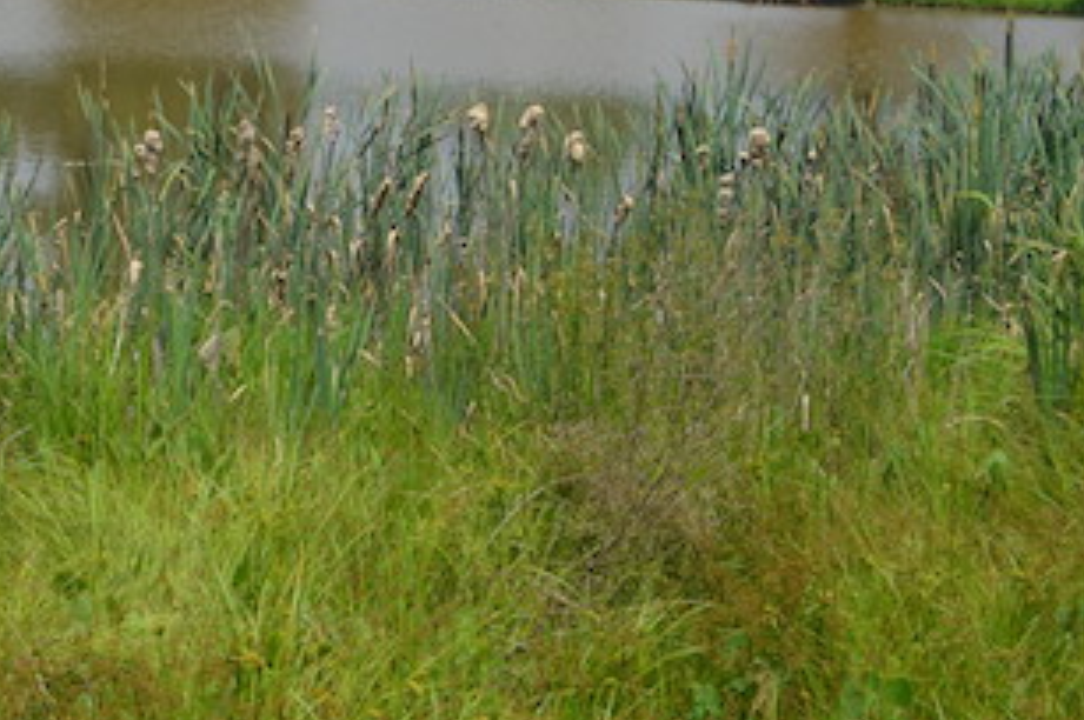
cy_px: 109
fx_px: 2256
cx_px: -21
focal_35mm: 75
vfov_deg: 17.9
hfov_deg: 25.6
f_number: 9
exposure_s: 1/320
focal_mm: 24
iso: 100
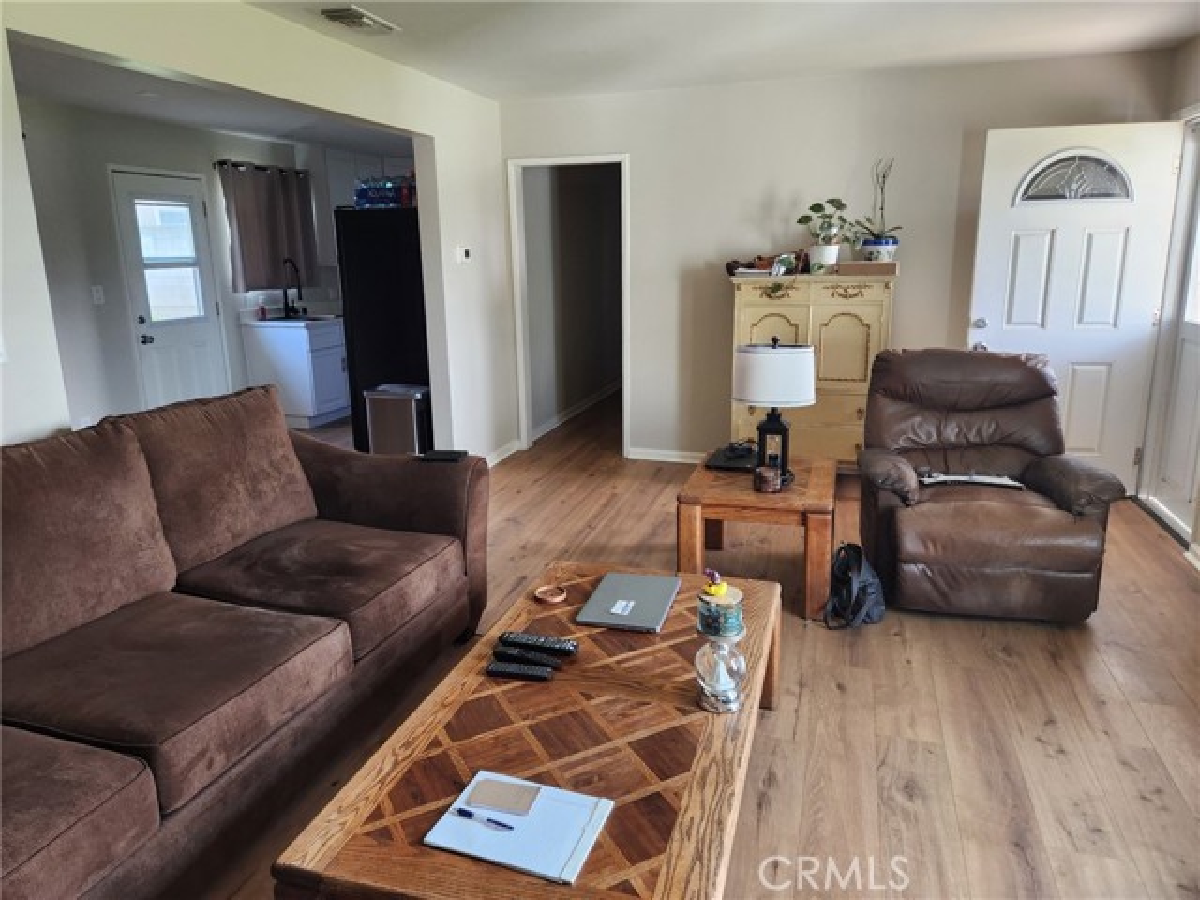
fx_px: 797
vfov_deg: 58.9
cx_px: 600
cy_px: 450
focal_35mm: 23
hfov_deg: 73.9
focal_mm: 5.4
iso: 160
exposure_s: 1/120
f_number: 1.8
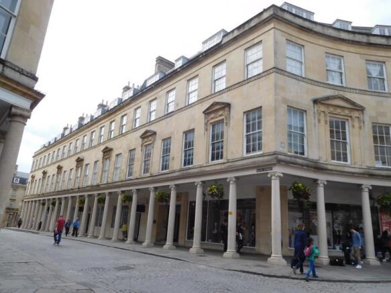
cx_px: 196
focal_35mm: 25
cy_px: 146
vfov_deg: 54.9
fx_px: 282
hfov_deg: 69.4
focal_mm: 4.5
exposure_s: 1/800
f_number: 3.4
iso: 125
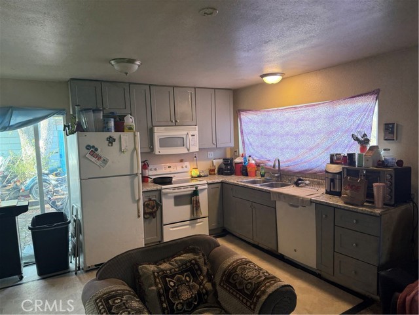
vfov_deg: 56.8
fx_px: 291
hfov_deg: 71.6
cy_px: 158
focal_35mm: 24
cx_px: 210
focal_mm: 6.76
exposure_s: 1/60
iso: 125
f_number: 1.78
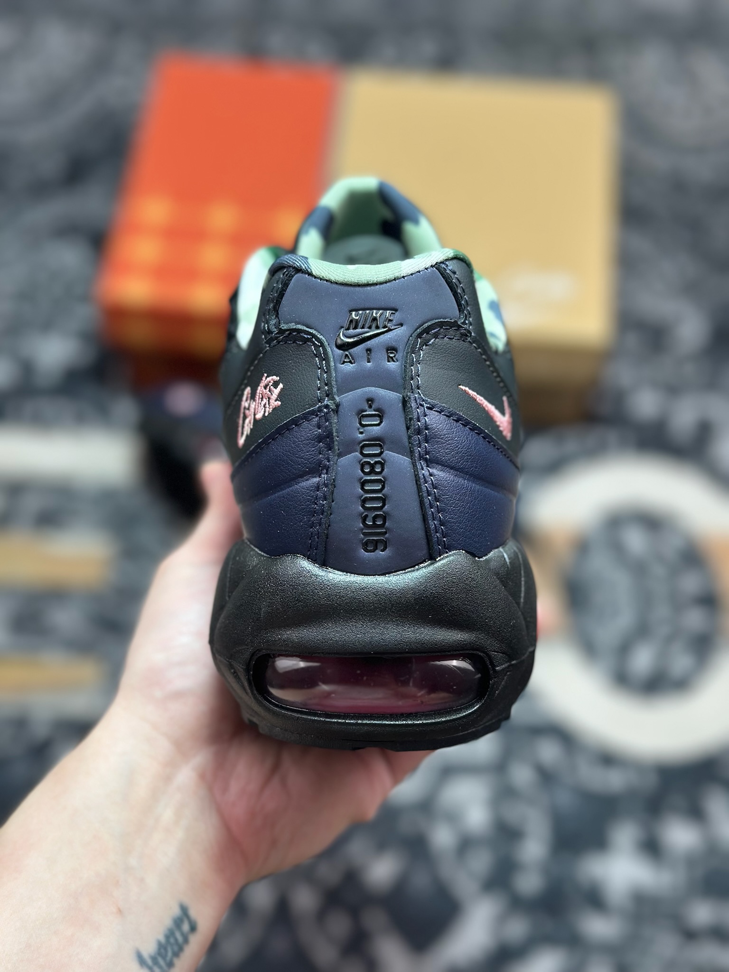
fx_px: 1348
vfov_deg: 39.7
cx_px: 364
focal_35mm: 48
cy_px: 486
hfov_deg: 30.3
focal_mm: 6.86
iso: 80
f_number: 1.78
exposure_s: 1/296
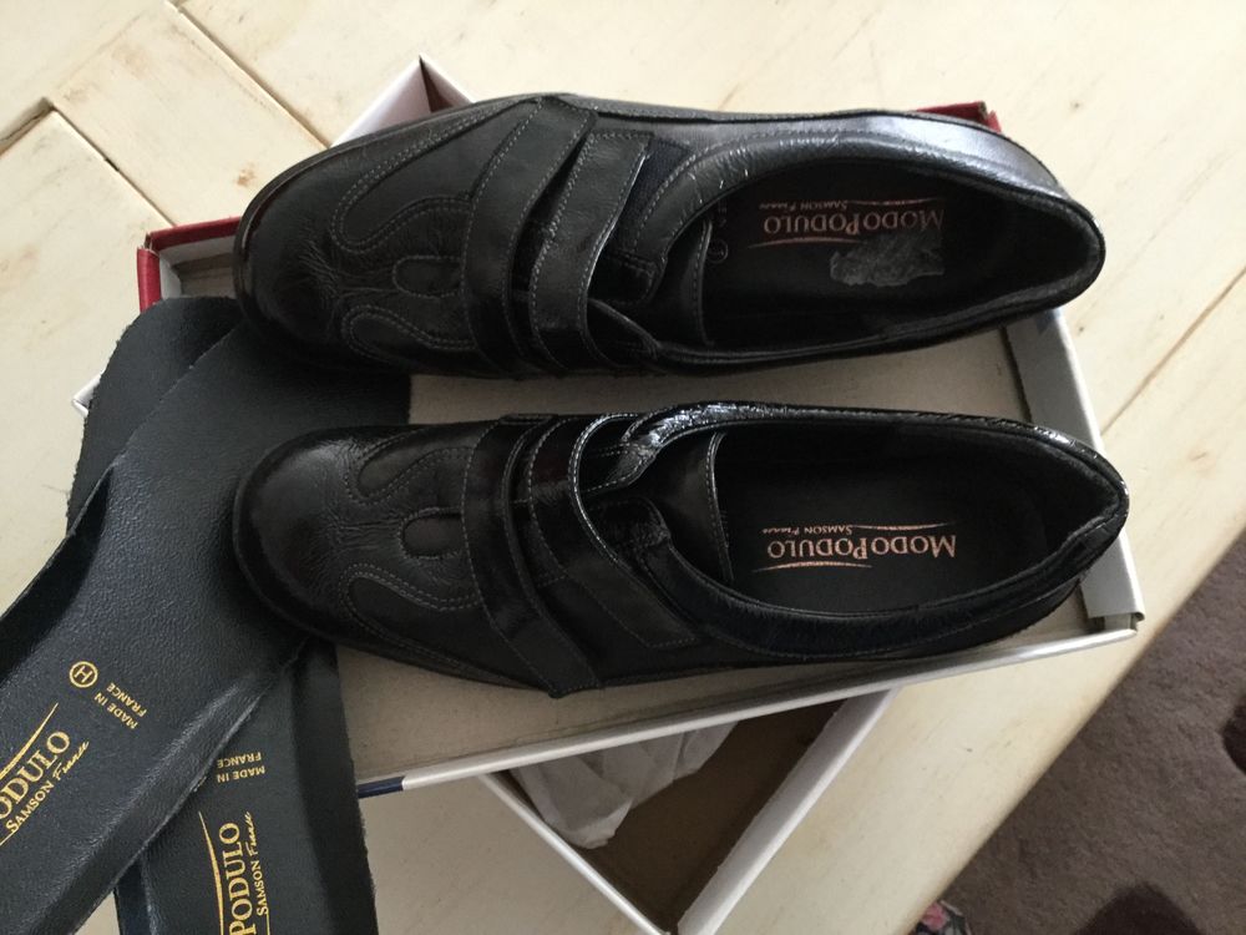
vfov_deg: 45.4
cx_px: 623
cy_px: 468
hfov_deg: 58.4
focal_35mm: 31
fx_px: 1116
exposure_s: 1/20
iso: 200
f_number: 2.4
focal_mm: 3.3
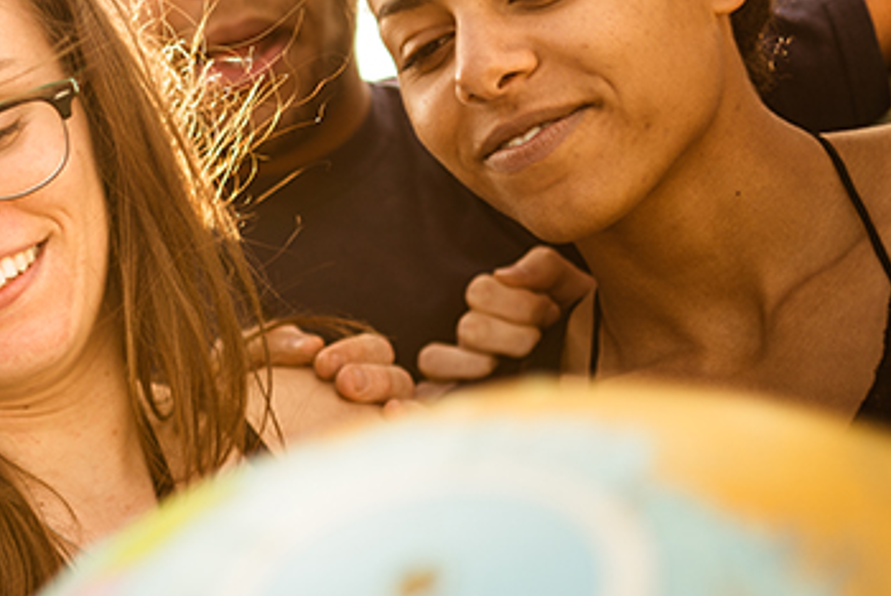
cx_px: -127
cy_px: 274
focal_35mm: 90
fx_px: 2229
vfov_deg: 15.2
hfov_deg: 21.3
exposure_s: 1/2500
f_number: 1.4
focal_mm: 35
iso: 100
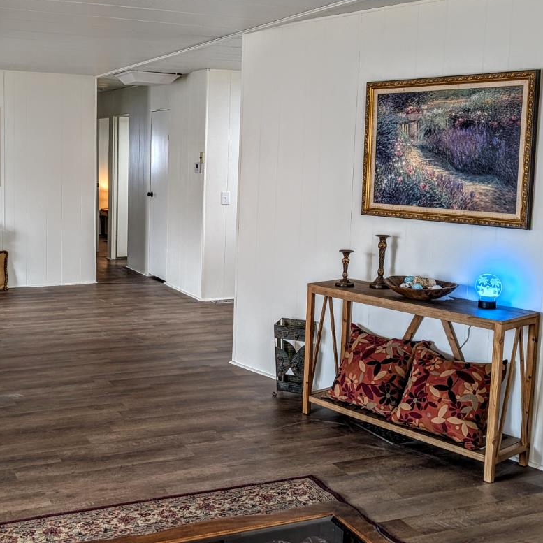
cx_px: 153
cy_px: 244
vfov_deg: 40.9
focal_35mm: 41
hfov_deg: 40.1
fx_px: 728
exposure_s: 1/60
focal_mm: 6.9
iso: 25
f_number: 1.68
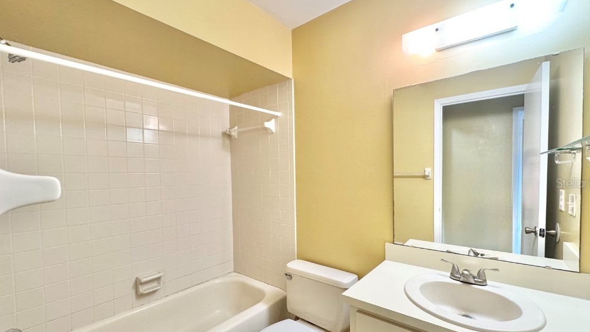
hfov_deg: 99.3
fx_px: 250
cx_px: 303
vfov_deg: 66.9
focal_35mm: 16
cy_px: 183
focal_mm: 2.22
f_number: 2.2
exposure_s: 1/60
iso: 200
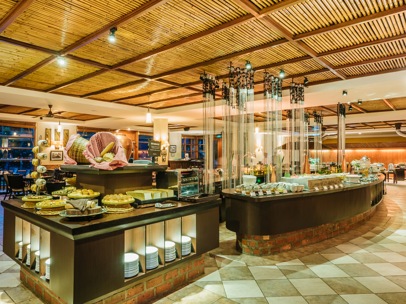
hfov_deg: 71.6
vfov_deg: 56.8
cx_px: 203
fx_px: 281
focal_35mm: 24
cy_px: 152
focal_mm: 12
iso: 200
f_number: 5.6
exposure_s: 2
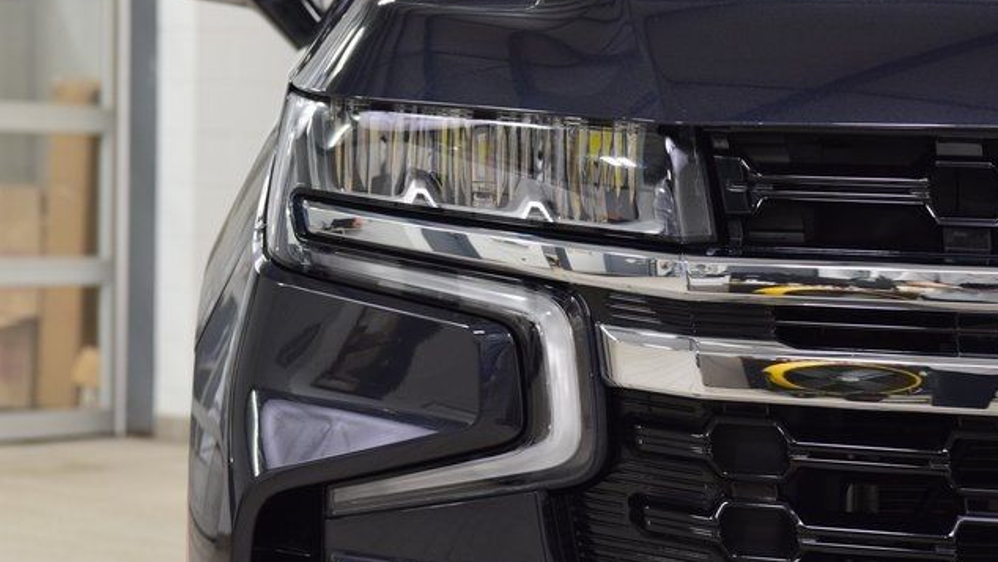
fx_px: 2938
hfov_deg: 19.3
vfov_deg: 10.9
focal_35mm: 111
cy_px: 316
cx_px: 499
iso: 1600
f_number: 7.1
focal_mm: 70
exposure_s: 1/30
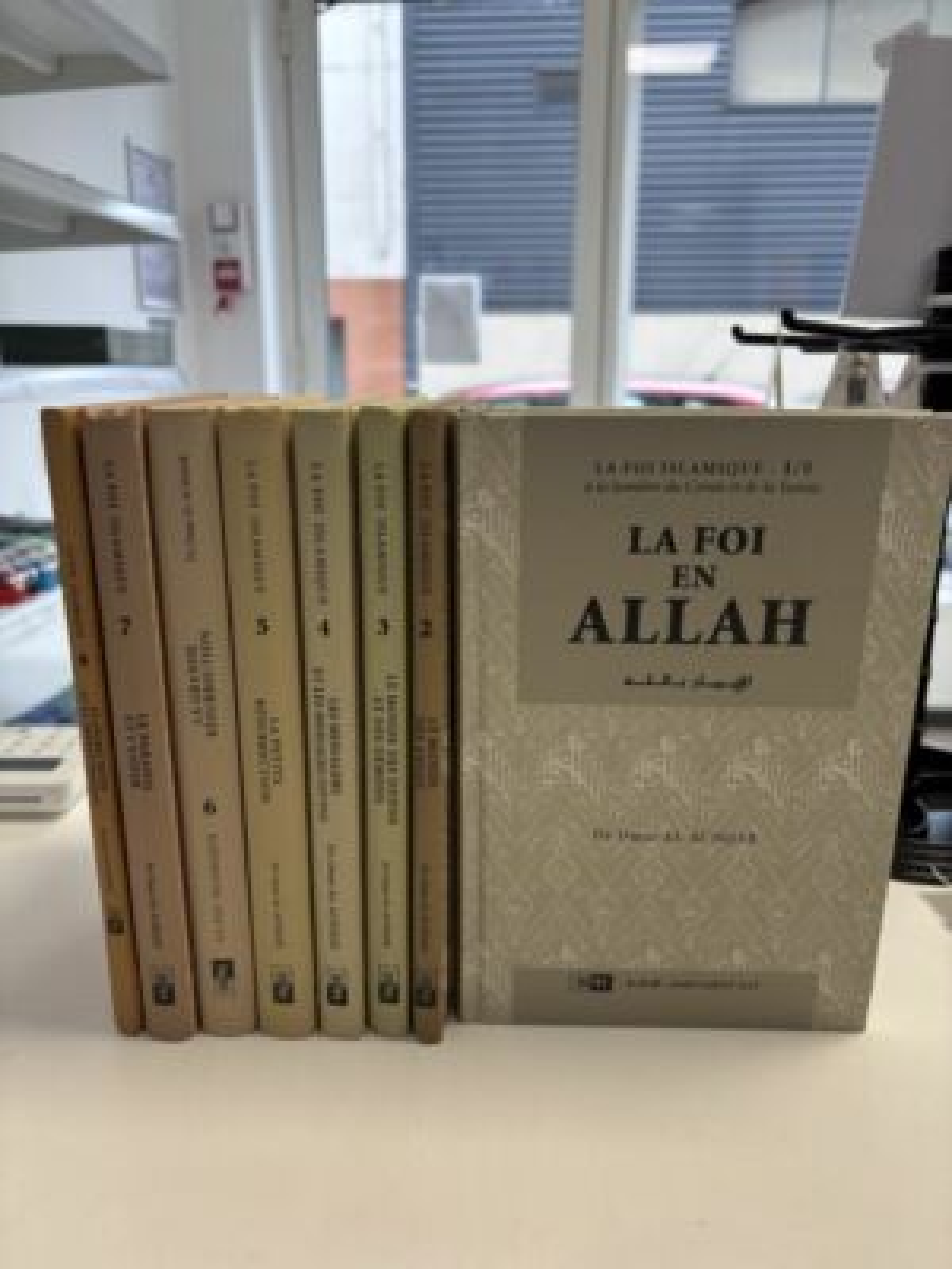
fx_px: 953
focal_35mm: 26
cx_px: 476
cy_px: 634
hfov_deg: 53.1
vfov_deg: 67.3
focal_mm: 5.96
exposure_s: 1/100
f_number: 1.6
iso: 80
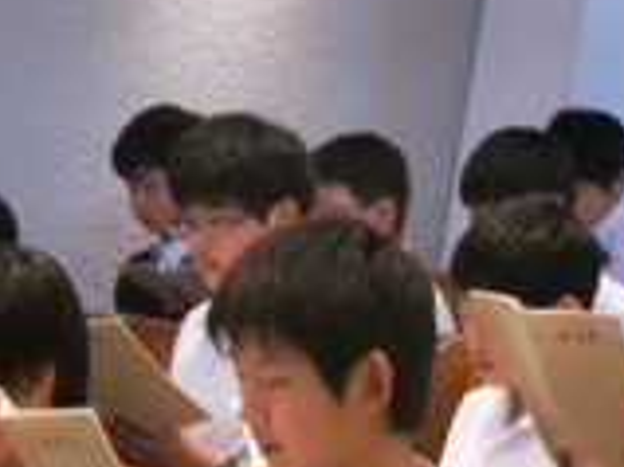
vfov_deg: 6.9
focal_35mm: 214
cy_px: 283
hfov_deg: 9.3
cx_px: 369
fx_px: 3855
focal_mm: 13.6
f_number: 4.6
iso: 400
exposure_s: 1/15
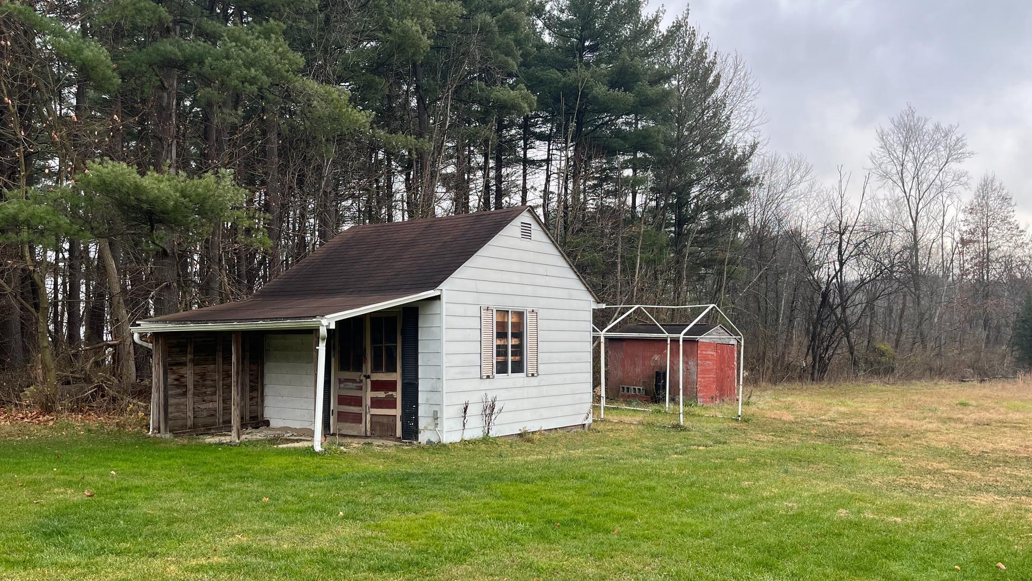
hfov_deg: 62.5
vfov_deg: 37.7
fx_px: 848
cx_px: 558
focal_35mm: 31
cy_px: 327
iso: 50
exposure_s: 1/164
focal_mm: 5.1
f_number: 1.6
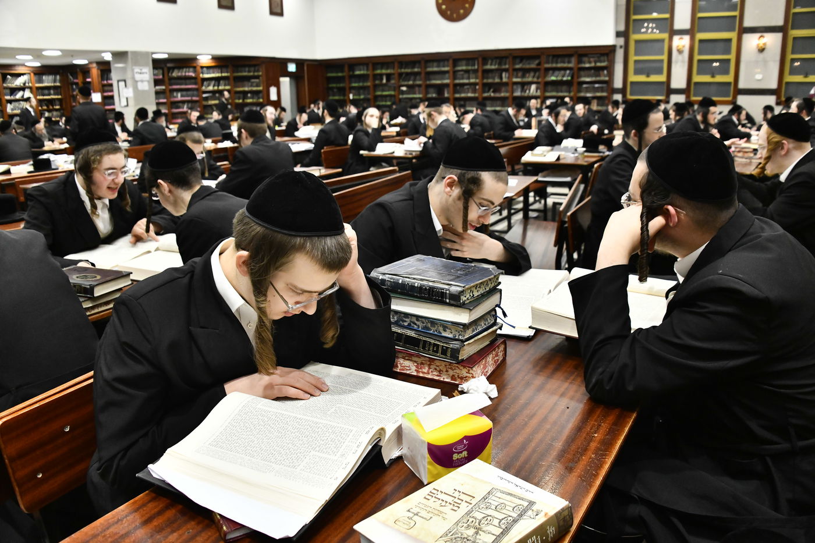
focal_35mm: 28
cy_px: 272
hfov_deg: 65.5
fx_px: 634
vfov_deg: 46.4
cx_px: 408
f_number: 5.6
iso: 2500
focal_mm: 28
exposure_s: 1/160
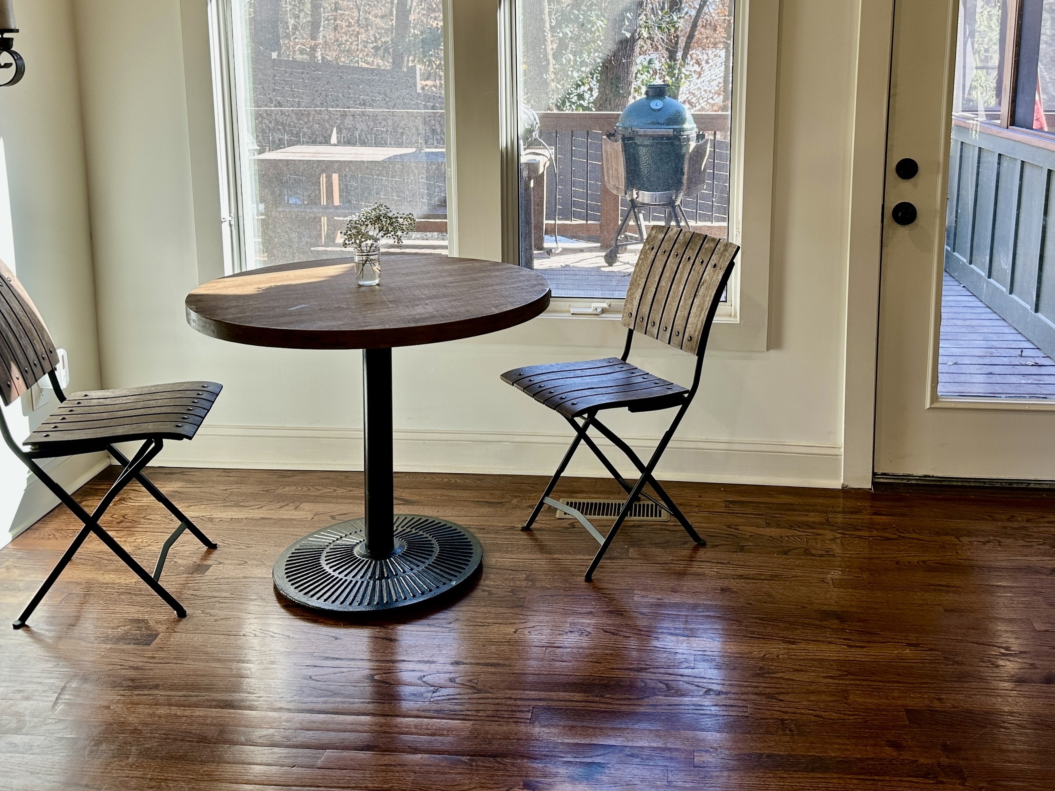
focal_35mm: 35
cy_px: 252
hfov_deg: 52.5
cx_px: 595
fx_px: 1067
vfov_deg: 40.1
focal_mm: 6.86
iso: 64
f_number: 1.78
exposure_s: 1/154
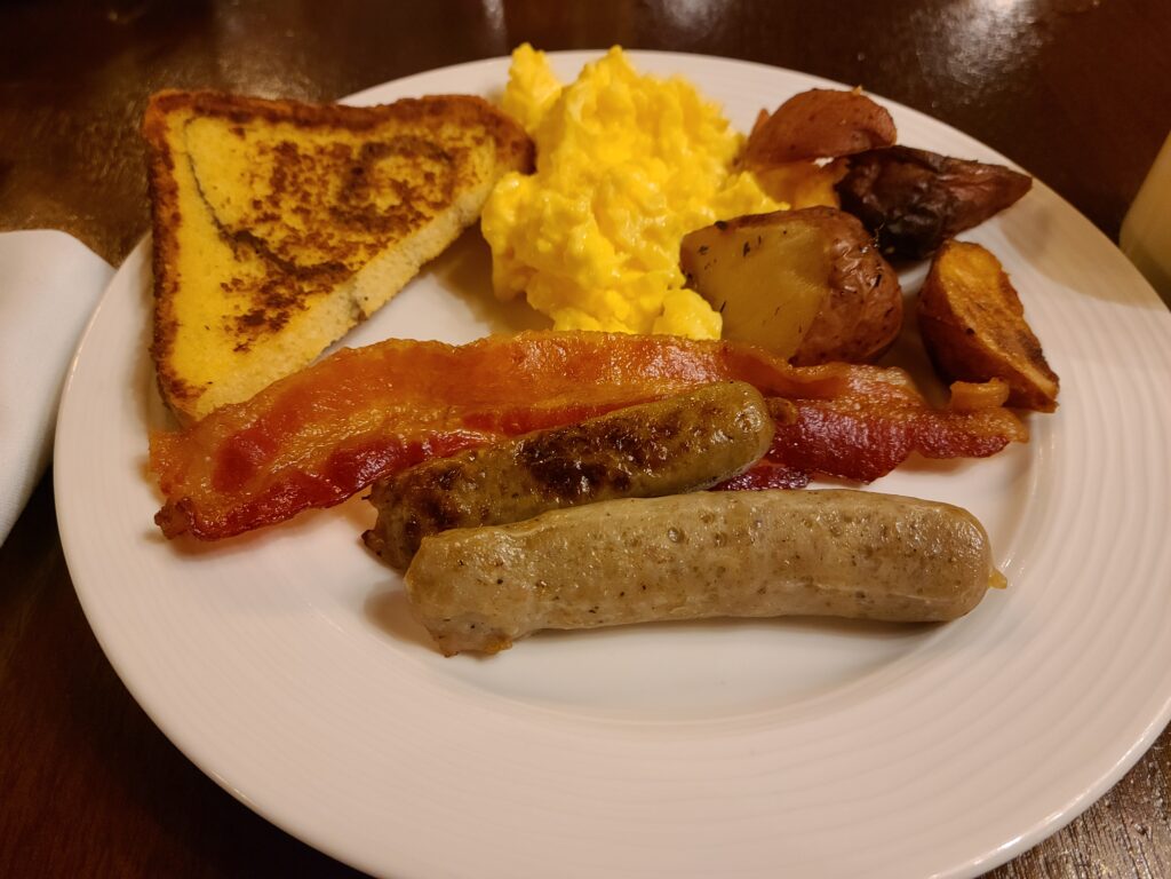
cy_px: 440
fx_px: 947
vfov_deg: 49.7
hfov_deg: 63.4
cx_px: 586
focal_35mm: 28
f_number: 2
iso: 400
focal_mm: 5.9
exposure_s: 1/40
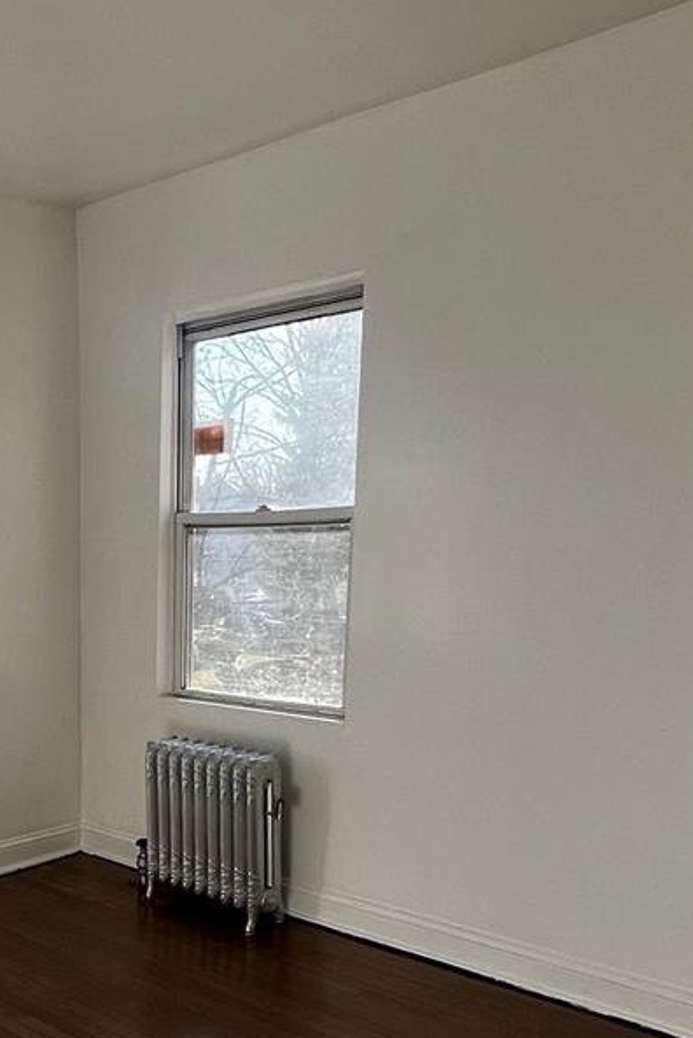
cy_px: 782
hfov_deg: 33.7
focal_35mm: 35
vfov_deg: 52.0
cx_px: -38
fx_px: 1009
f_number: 1.8
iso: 32
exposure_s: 1/306
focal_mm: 1.57
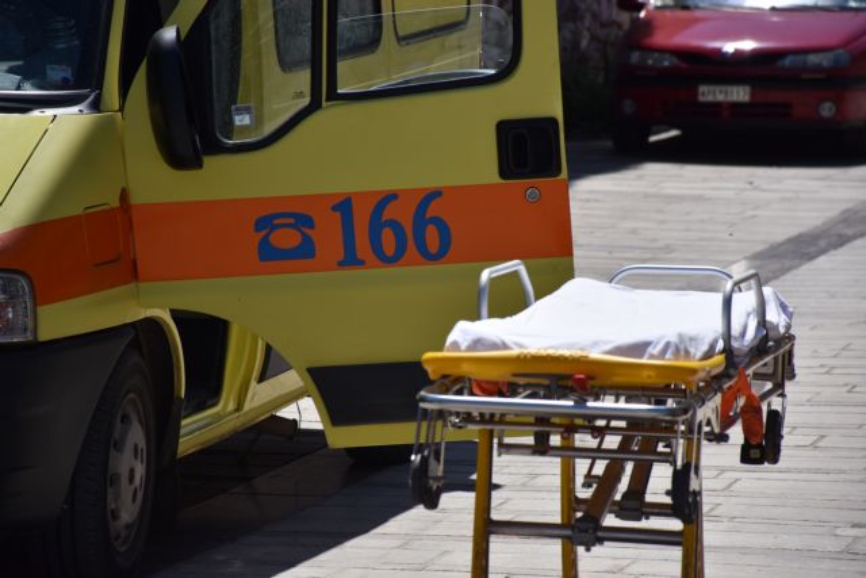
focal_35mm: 210
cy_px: 289
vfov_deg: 6.5
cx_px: 433
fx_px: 5052
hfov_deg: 9.8
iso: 320
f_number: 6.3
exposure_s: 1/2500
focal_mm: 140
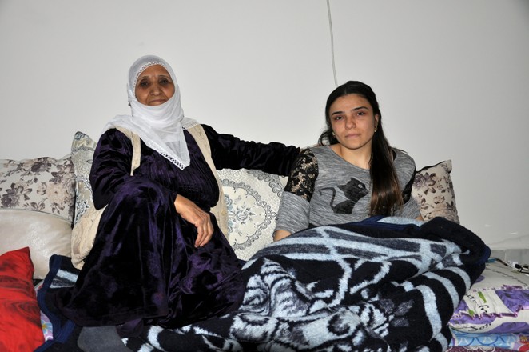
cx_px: 264
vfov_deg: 34.1
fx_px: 573
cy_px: 176
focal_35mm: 39
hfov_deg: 49.6
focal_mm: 26
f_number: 4
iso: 200
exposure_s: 1/60
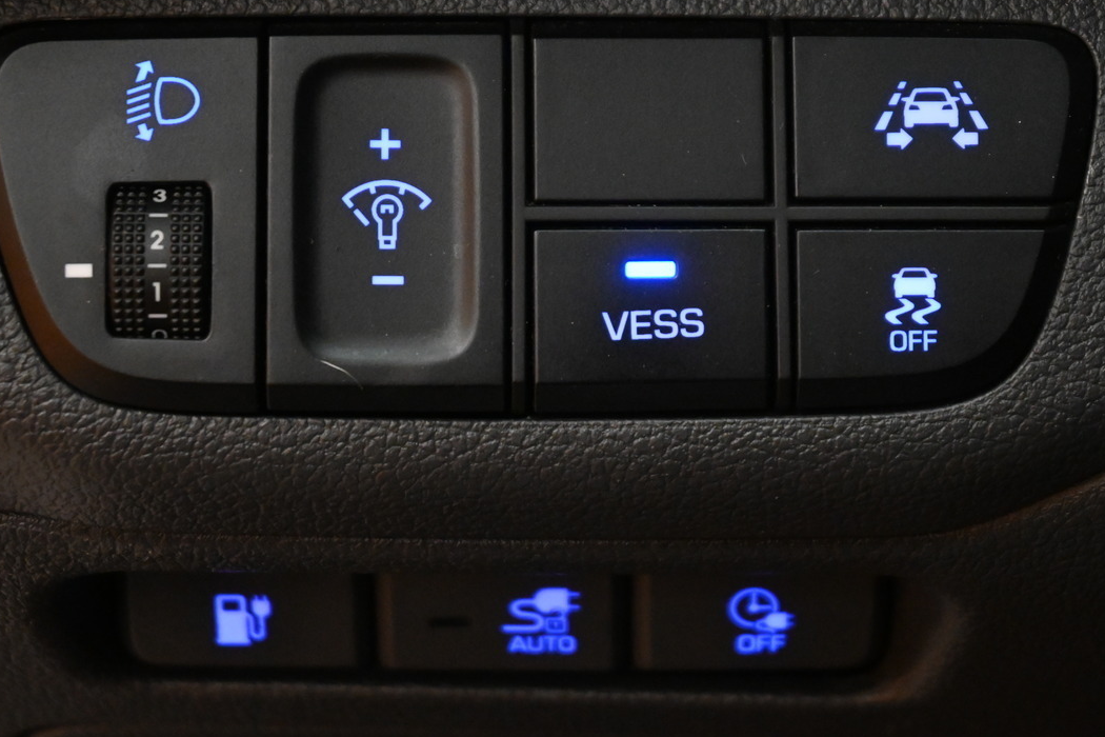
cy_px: 182
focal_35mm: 109
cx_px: 537
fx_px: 3338
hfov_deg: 18.8
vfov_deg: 12.6
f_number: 6
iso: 4000
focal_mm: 47
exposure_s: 1/80
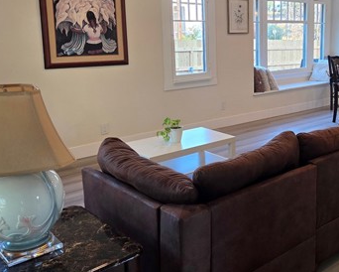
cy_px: 107
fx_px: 422
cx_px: 281
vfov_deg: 35.6
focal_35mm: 42
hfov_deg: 41.5
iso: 100
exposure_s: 1/120
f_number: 1.8
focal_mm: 5.4
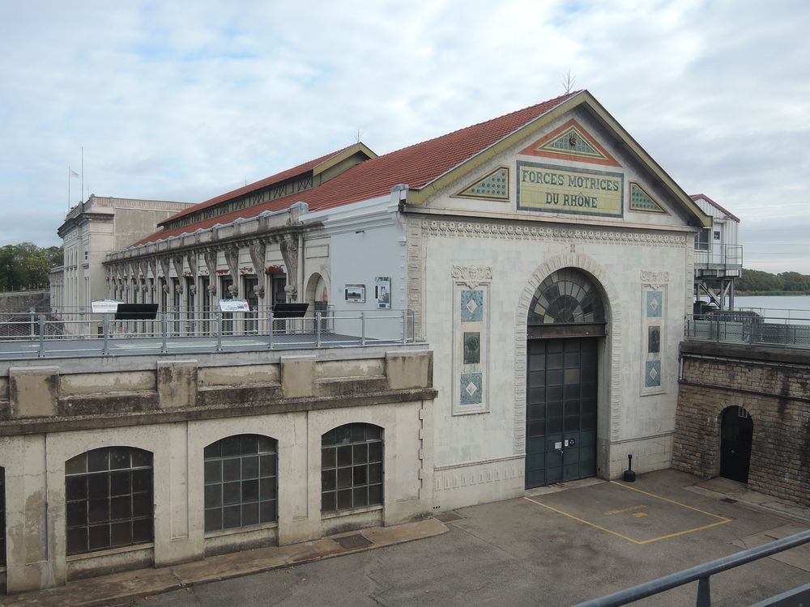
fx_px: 725
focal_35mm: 31
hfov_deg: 58.4
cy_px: 304
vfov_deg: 45.4
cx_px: 405
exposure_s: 1/60
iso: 80
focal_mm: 6.6
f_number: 3.2
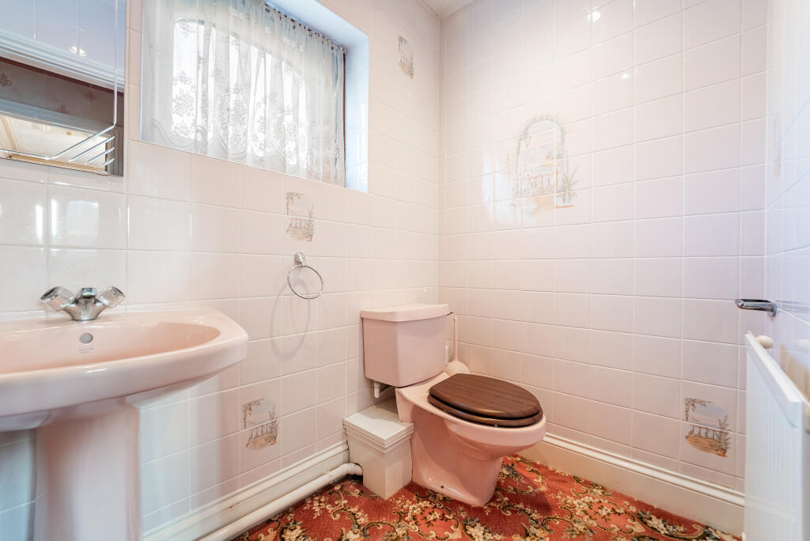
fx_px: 315
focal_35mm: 14
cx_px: 405
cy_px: 270
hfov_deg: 104.2
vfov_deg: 81.3
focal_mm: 14
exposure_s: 1/40
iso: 320
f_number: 6.3
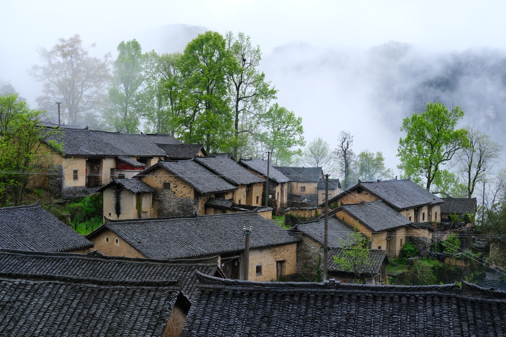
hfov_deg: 37.5
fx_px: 745
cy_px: 168
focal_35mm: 53
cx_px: 253
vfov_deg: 25.5
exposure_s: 1/100
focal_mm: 35
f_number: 5
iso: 160
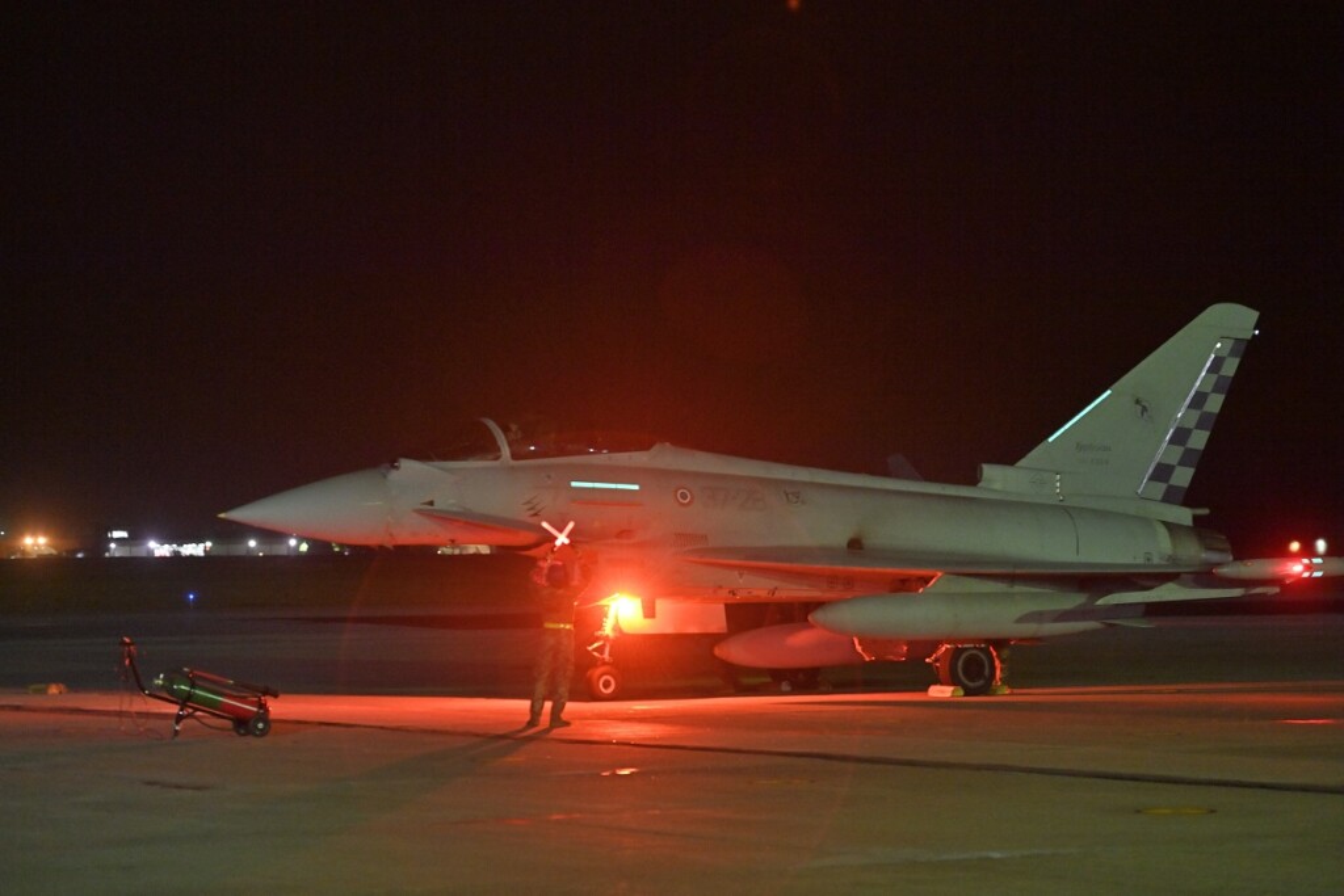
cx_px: 672
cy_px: 448
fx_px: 3920
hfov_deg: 19.5
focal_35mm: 105
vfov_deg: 13.0
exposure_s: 1/60
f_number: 3.5
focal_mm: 105
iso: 3200
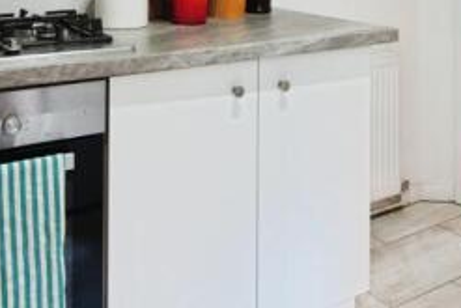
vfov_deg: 28.7
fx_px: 577
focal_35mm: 45
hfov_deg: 43.6
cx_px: 234
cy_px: 31
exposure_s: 1/5
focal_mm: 17
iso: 640
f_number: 11
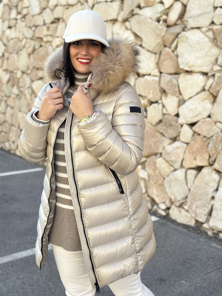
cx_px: 111
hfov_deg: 30.3
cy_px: 148
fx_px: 410
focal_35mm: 48
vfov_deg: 39.7
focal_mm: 6.86
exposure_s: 1/1085
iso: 80
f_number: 1.78
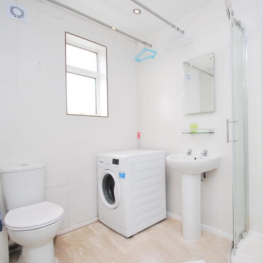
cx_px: 181
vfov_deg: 74.8
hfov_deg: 72.0
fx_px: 172
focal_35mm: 20
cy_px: 132
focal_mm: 10
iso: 200
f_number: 5
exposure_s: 1/100
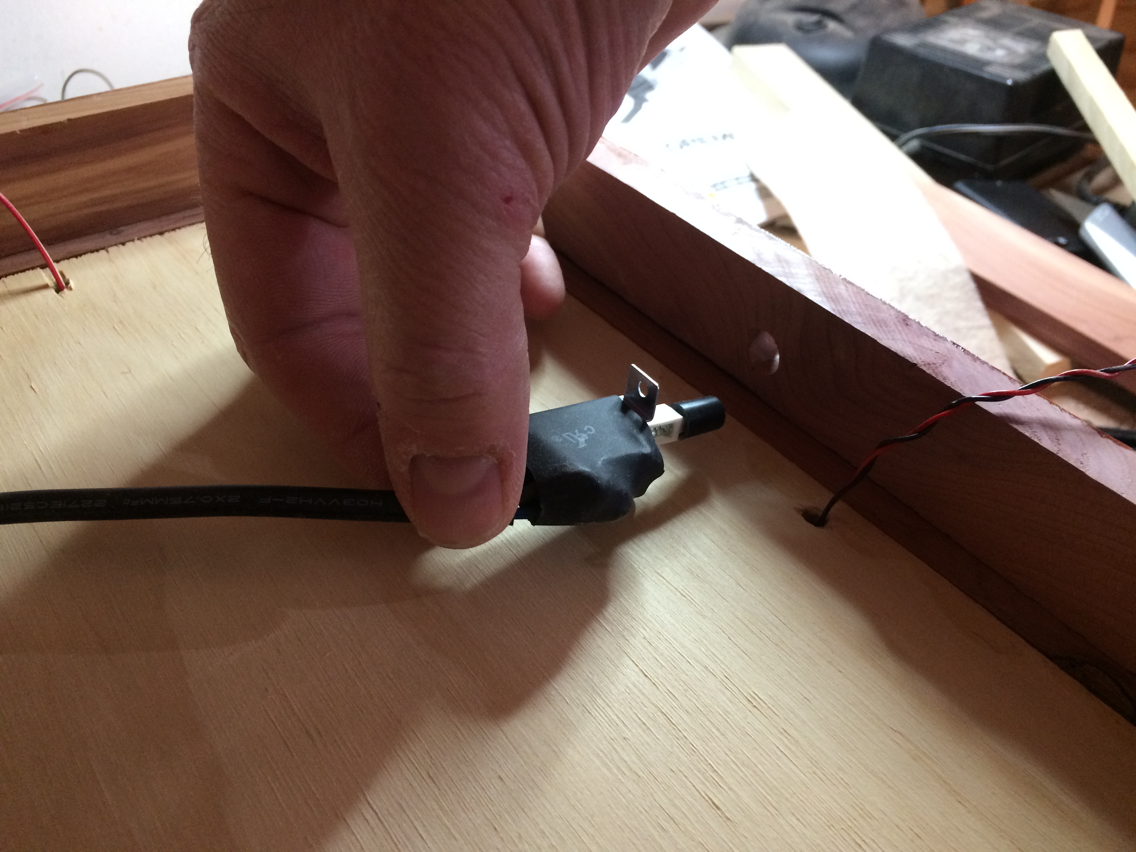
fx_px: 952
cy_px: 426
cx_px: 568
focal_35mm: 29
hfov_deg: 61.7
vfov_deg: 48.2
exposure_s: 1/30
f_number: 2.2
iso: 160
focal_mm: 4.15
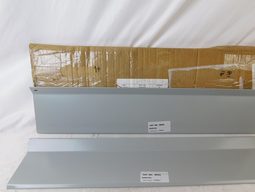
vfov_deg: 46.4
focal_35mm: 30
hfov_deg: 59.6
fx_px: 221
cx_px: 148
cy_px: 120
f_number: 3
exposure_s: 1/30
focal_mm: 4
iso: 125
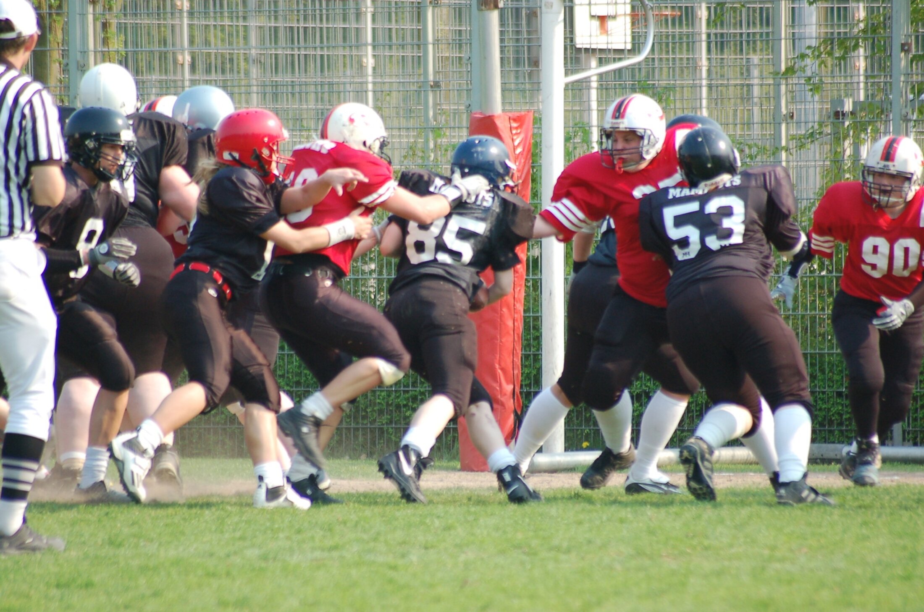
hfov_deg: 4.6
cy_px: 306
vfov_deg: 3.0
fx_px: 11528
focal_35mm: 450
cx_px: 462
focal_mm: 300
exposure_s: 1/500
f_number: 5.6
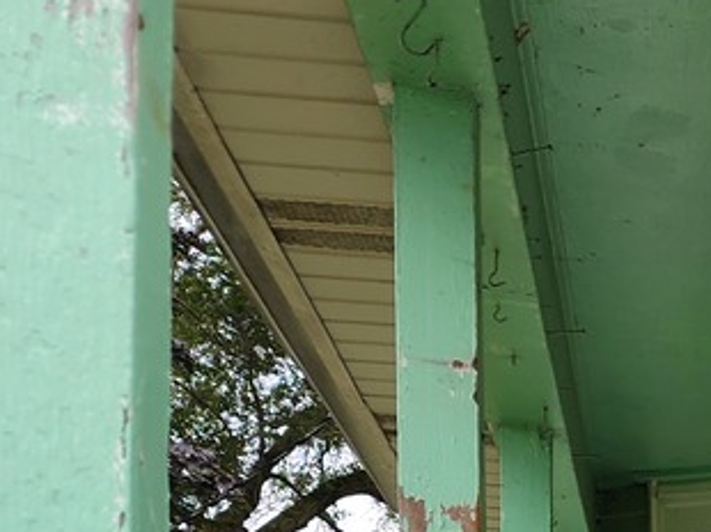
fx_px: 2196
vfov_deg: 12.5
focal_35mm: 107
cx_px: 1605
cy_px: 991
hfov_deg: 14.0
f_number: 1.8
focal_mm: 6.4
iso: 20
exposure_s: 1/180
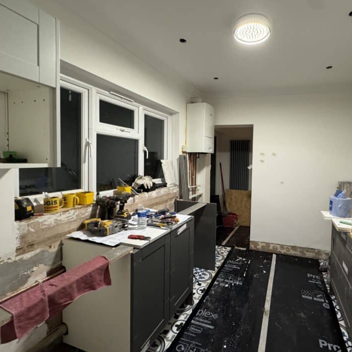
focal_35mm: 18
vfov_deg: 80.7
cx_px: 222
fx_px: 207
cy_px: 168
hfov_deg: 79.1
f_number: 2.2
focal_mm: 2.22
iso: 320
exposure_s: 1/50
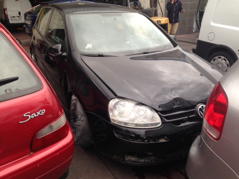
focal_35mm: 33
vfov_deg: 42.9
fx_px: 228
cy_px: 90
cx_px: 120
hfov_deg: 55.4
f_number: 2.4
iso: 50
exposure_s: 1/30
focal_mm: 4.12
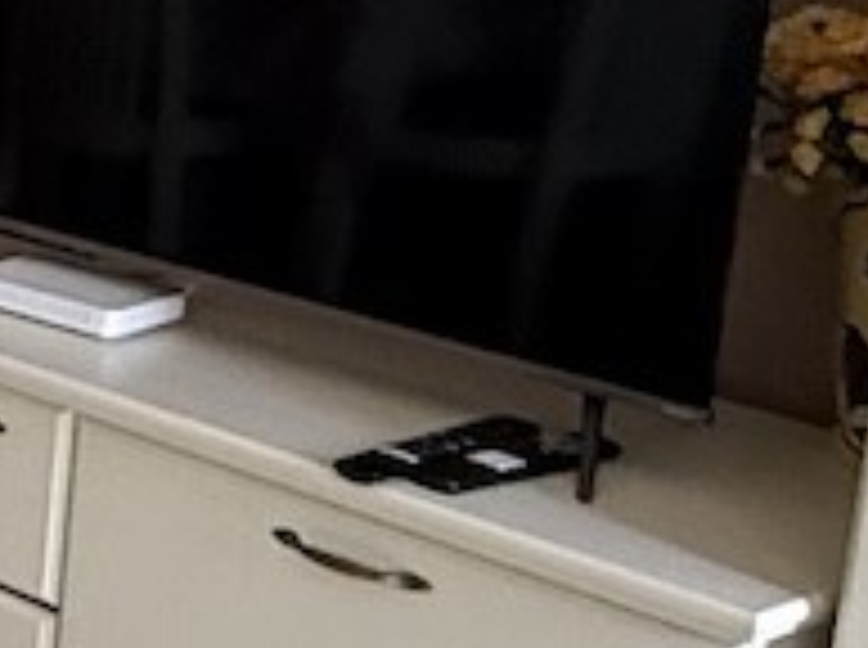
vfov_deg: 13.4
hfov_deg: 13.5
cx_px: -1183
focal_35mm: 109
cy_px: 47
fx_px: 2728
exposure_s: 1/93
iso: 400
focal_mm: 2.22
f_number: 2.2
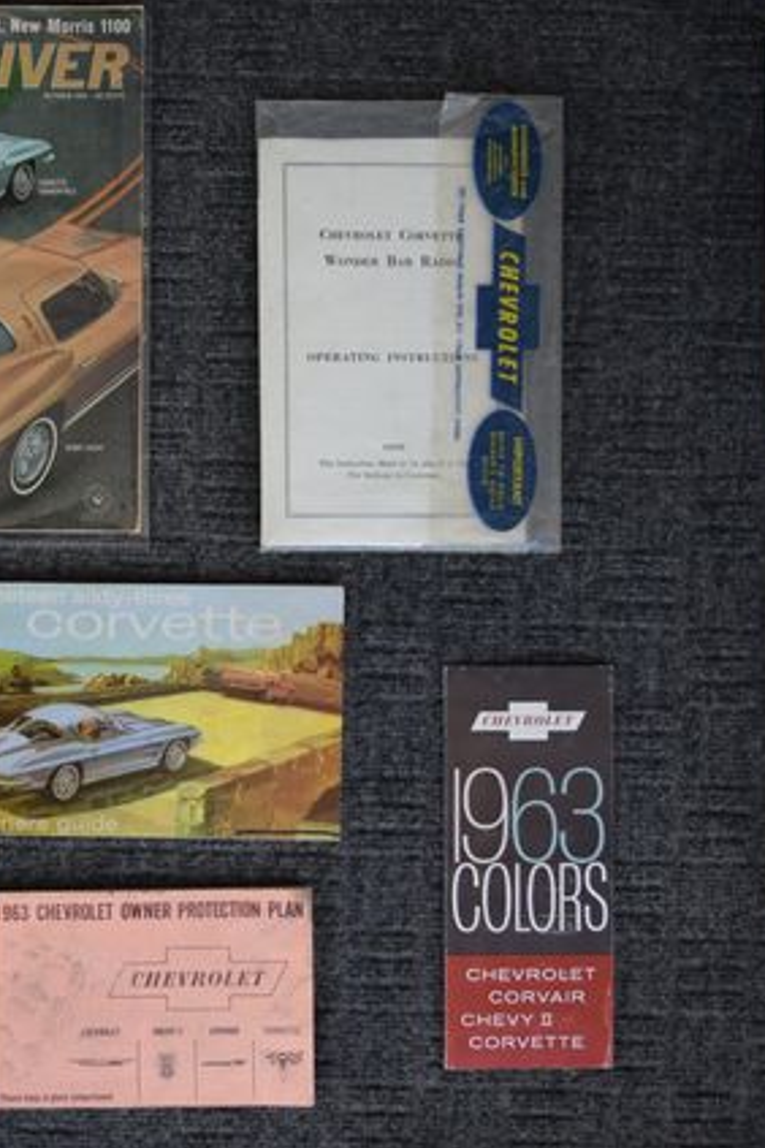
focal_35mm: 50
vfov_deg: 39.6
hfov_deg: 26.0
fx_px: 1594
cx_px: 57
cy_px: 577
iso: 500
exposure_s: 1/60
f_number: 4
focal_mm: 22
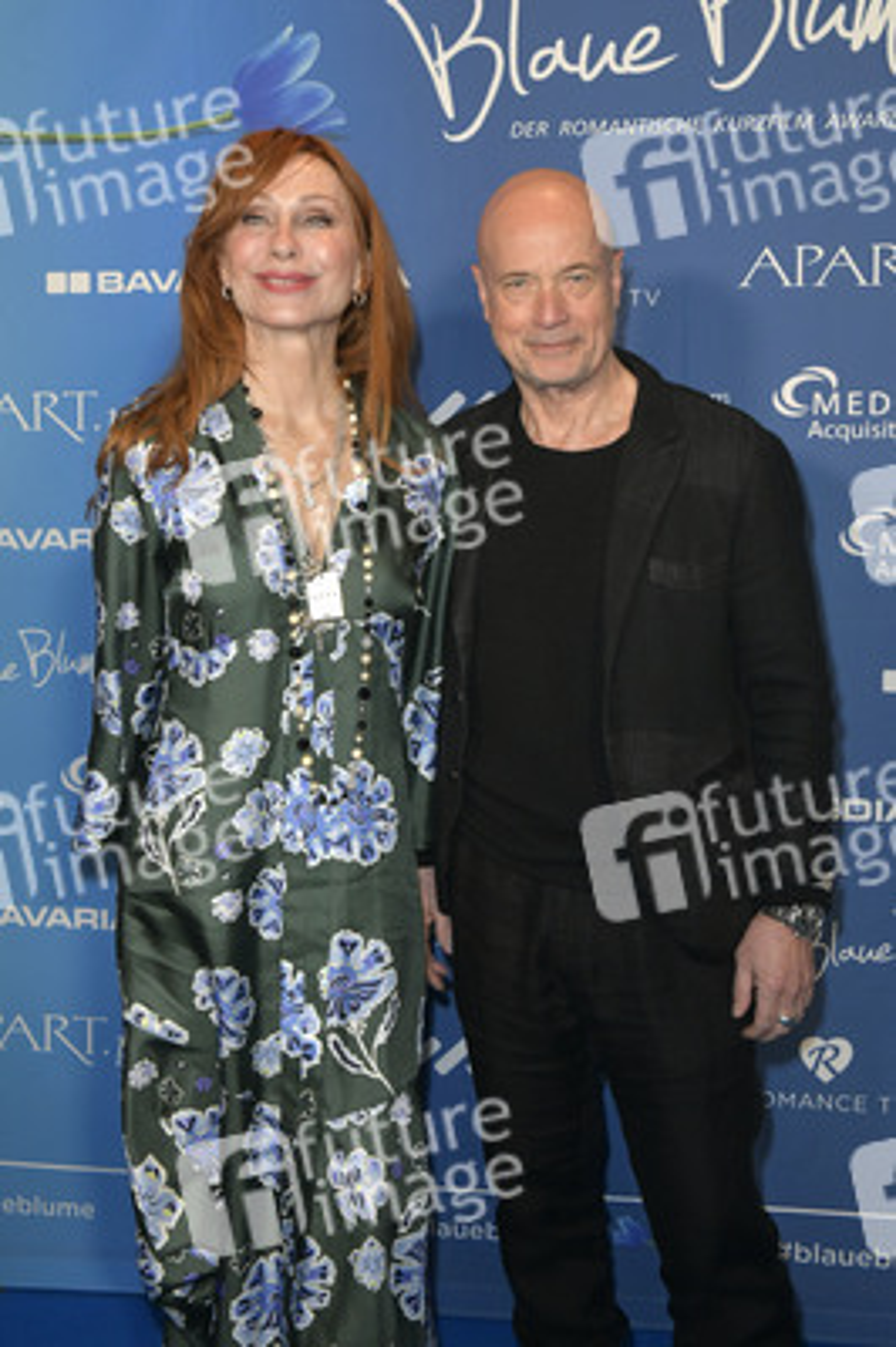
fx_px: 1496
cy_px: 674
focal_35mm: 40
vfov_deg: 48.5
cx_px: 448
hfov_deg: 33.3
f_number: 6.3
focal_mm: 40
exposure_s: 1/200
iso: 2000
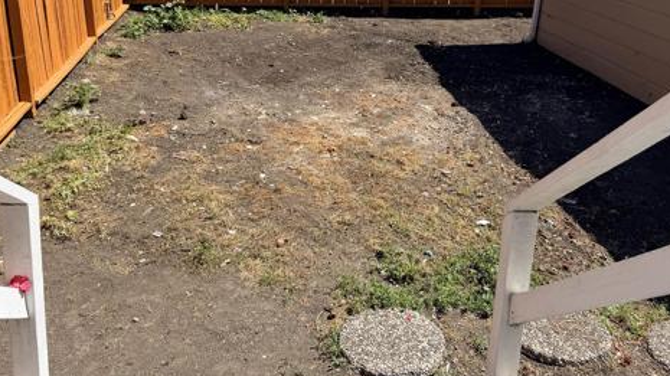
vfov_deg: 31.4
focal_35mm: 36
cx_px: 331
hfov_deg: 55.3
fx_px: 639
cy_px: 45
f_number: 1.78
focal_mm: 6.76
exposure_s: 1/4167
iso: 80
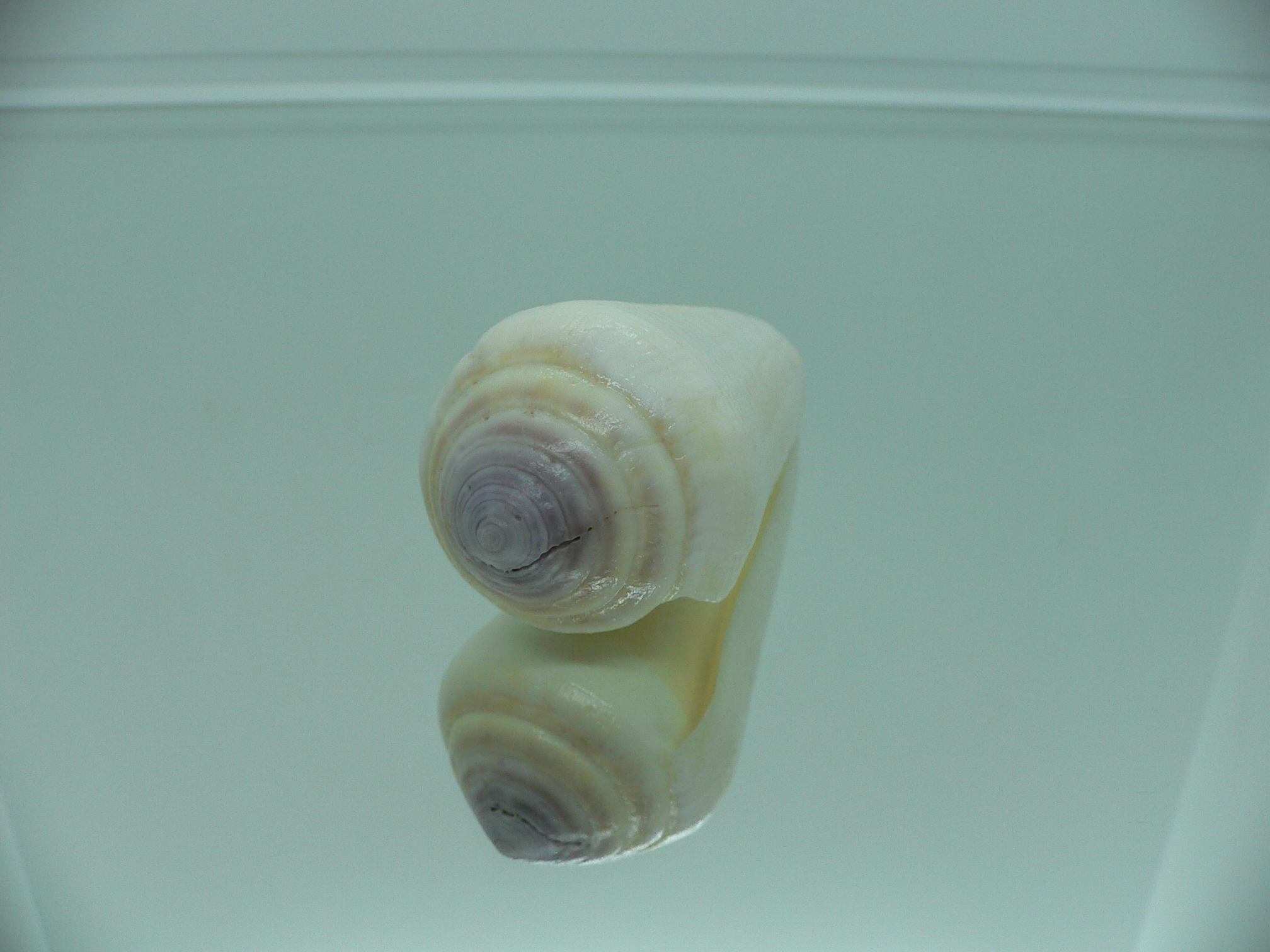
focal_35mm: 35
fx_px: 1284
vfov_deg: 40.7
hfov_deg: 52.6
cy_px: 476
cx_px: 635
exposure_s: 1/80
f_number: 2.8
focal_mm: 4.6
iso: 80
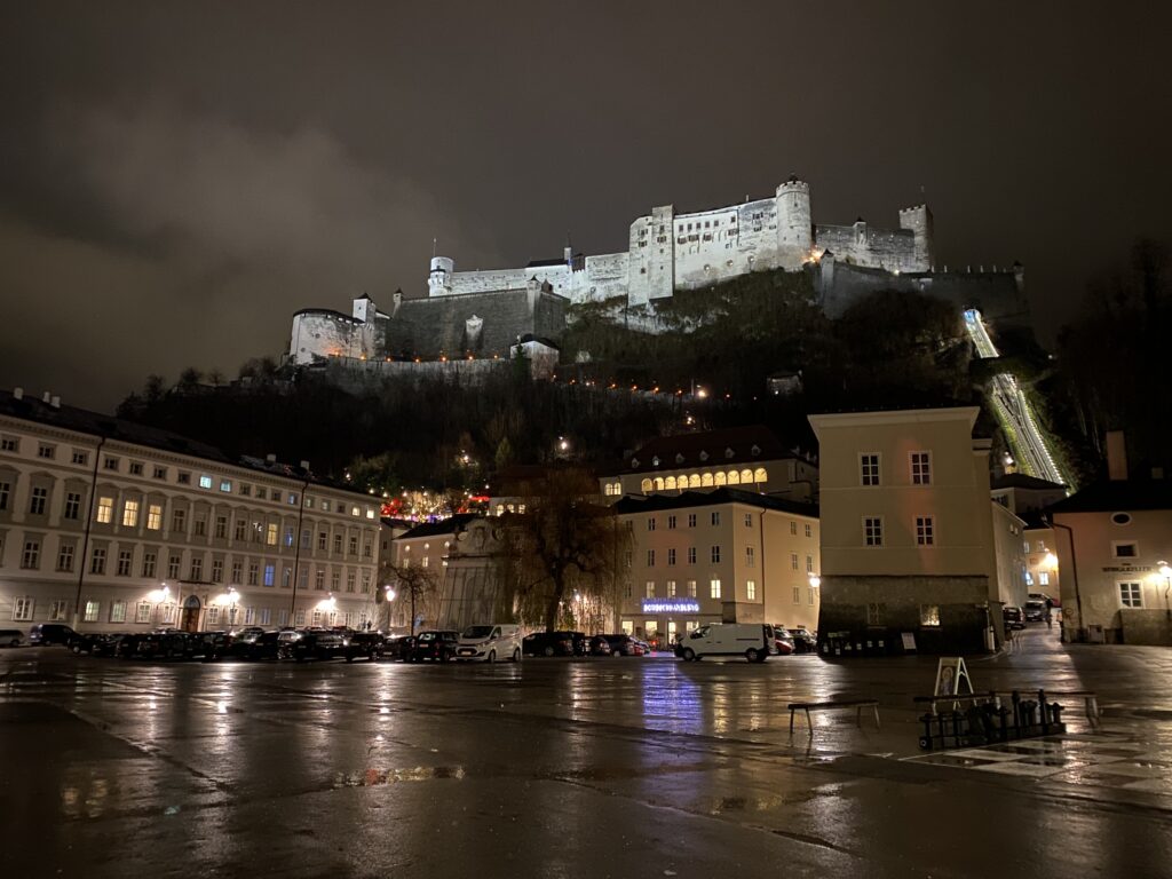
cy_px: 440
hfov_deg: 67.3
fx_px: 880
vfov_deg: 53.1
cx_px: 586
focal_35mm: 26
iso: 800
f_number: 1.8
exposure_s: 1/8
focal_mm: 4.25
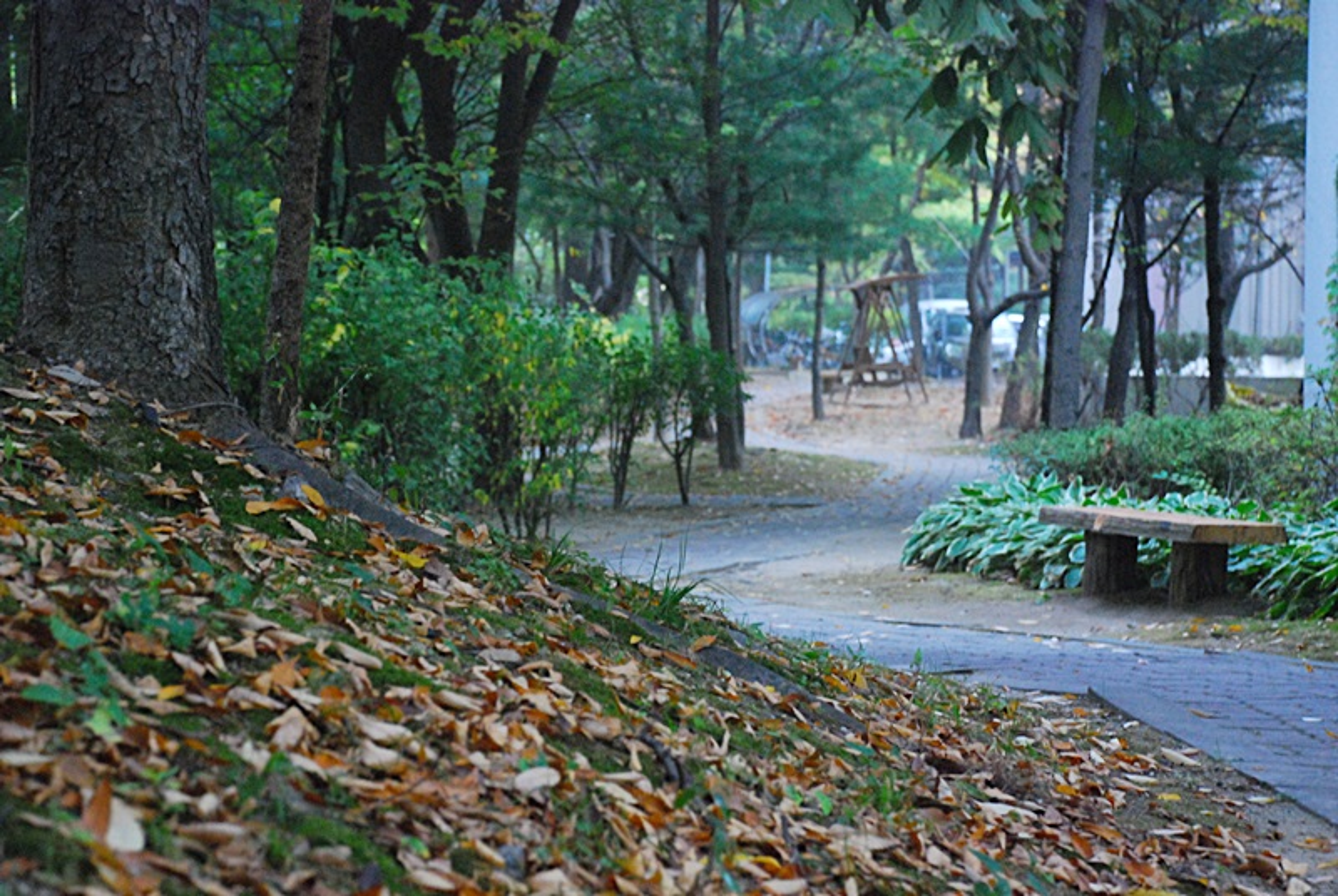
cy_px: 448
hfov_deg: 20.6
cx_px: 669
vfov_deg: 13.9
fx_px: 3685
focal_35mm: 99
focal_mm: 66
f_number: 5.3
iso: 1600
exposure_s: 1/25
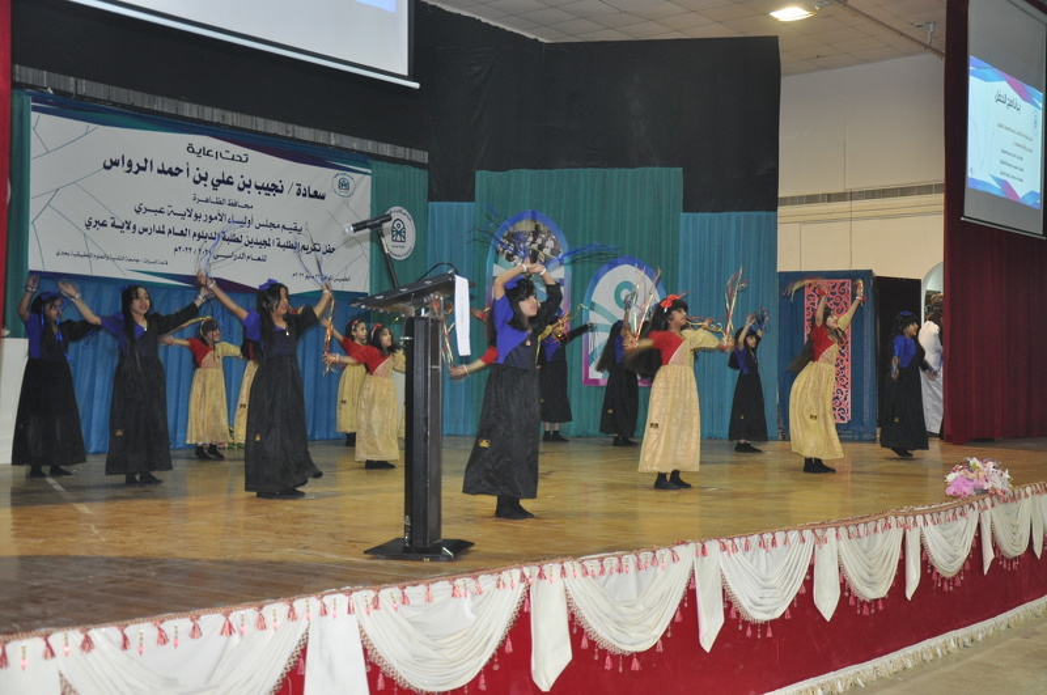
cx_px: 524
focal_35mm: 45
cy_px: 348
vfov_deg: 29.8
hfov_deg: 43.7
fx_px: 1307
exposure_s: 1/60
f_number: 4.2
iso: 800
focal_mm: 30
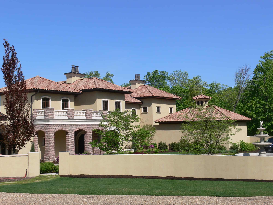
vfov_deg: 29.1
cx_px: 136
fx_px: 394
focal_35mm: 50
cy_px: 102
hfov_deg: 38.2
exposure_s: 1/400
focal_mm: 10.5
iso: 80
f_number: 5.6
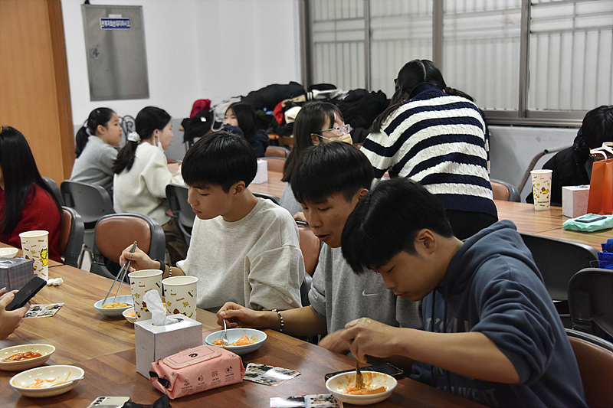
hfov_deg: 34.5
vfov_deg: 23.4
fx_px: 987
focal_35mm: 58
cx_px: 306
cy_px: 204
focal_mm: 58
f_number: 5.6
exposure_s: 1/125
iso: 3200
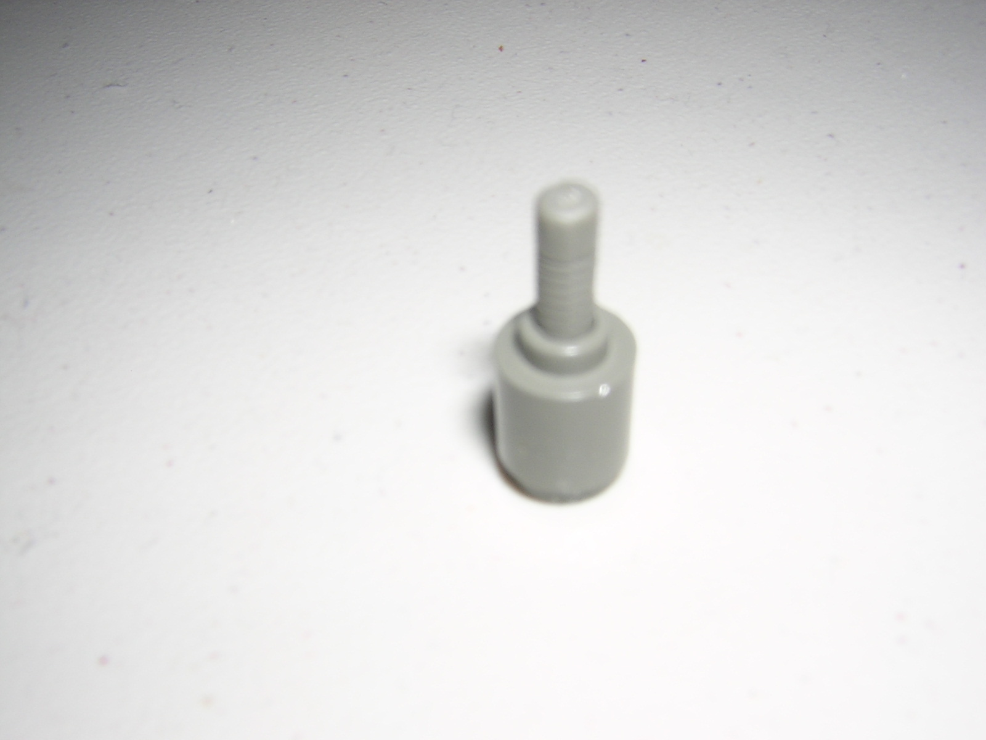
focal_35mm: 36
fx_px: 1025
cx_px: 493
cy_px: 370
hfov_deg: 51.4
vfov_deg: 39.7
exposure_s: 1/60.1
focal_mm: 4.7
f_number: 5.2
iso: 100
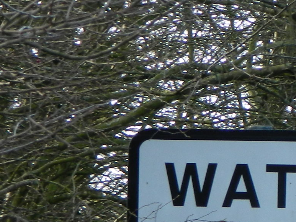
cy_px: 416
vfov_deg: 3.4
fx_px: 3720
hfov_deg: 4.5
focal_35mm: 435
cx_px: 384
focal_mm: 18.6
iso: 80
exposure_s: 1/80
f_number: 4.5
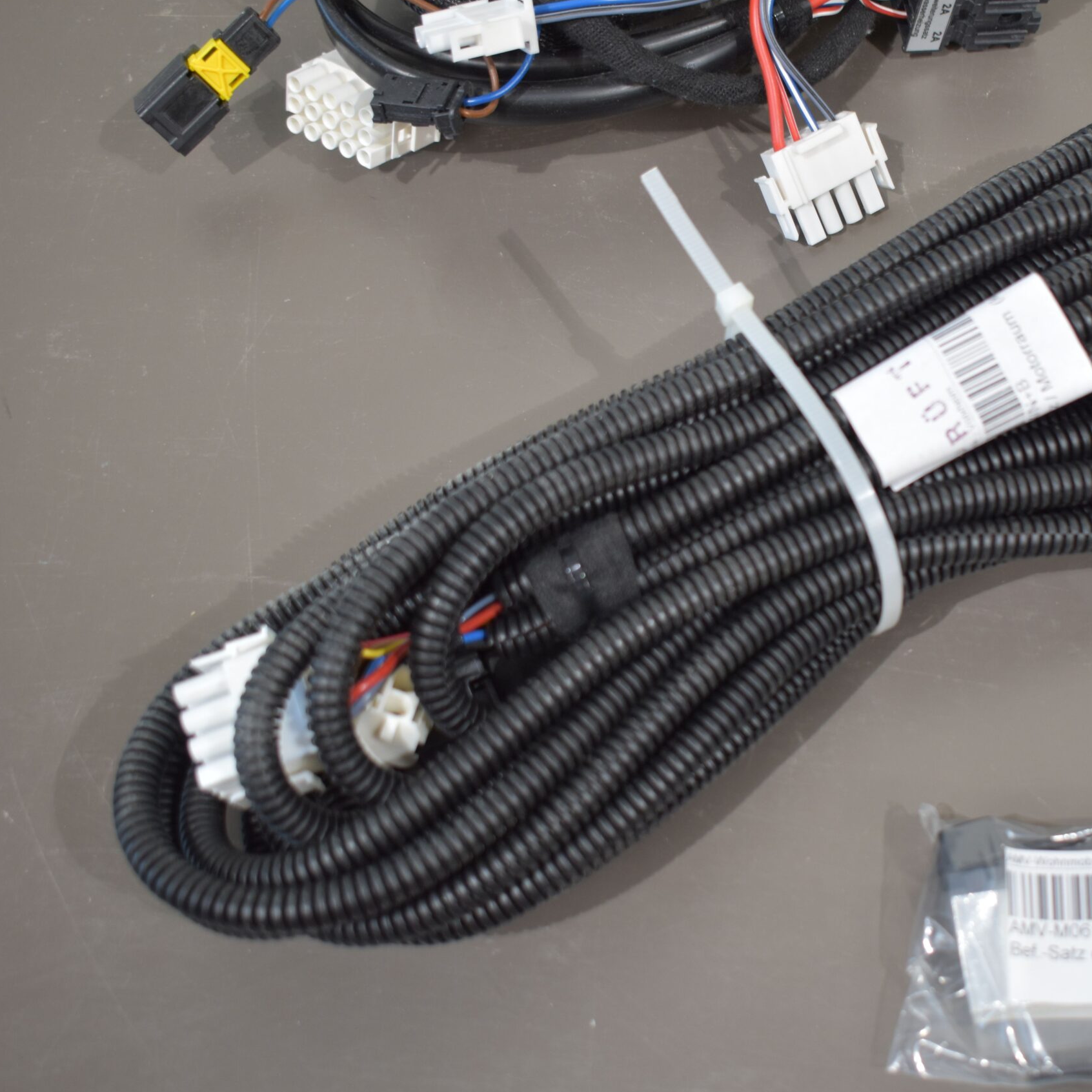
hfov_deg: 31.2
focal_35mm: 54
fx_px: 1927
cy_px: 548
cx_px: 787
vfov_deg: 31.6
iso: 400
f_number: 4.2
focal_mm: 28
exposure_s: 1/50
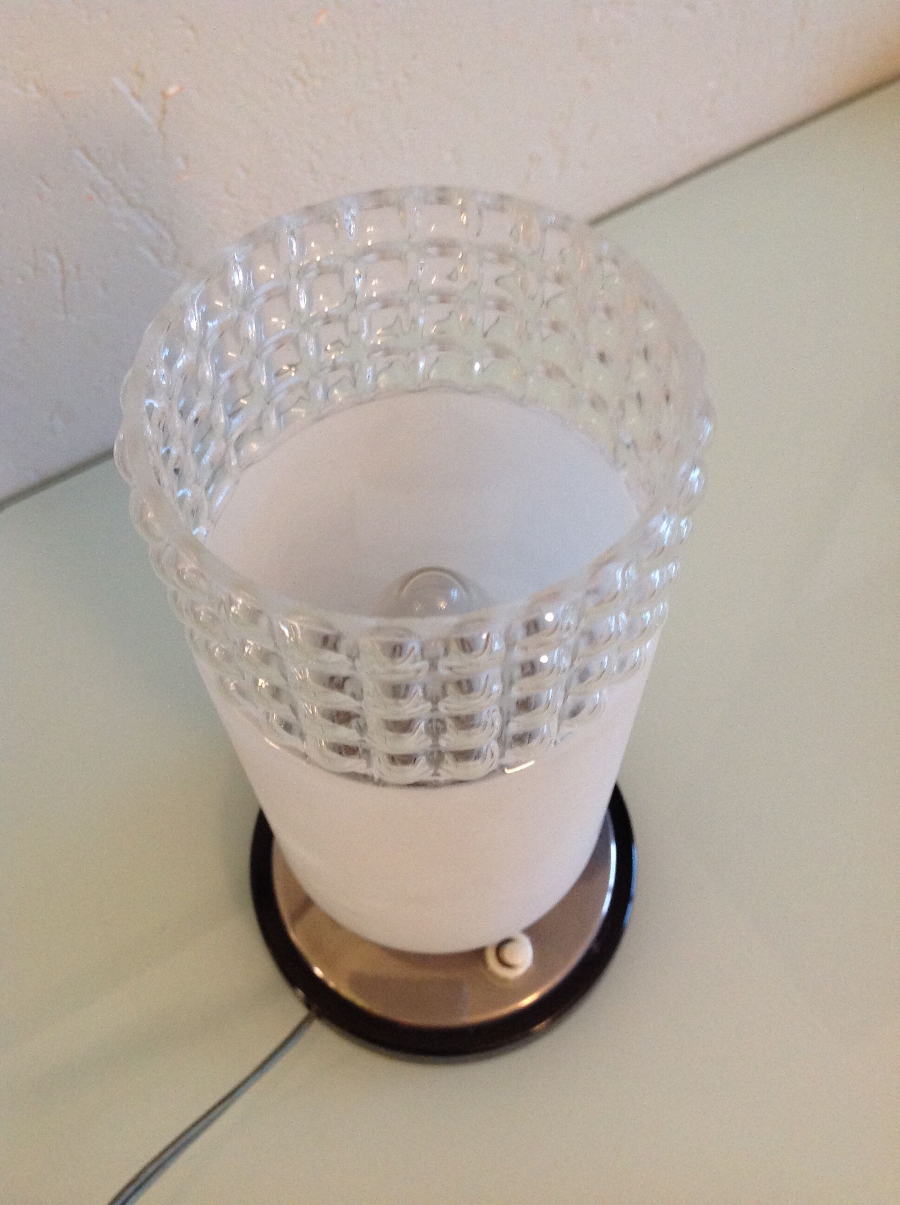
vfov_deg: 52.7
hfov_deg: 40.6
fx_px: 1217
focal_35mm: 35
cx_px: 450
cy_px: 602
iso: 250
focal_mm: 4.28
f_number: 2.4
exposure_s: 1/17
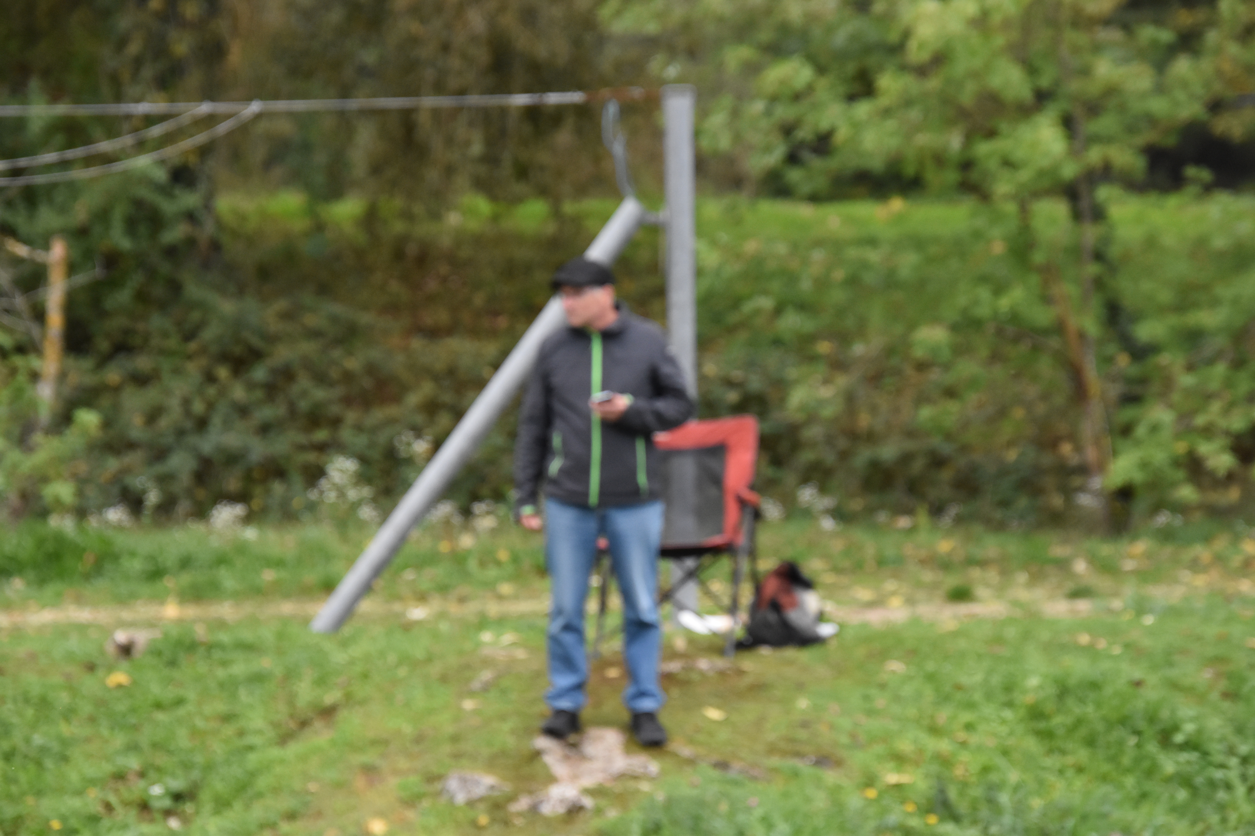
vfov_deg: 6.8
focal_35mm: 202
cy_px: 418
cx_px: 628
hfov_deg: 10.2
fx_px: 7059
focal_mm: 135
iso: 1600
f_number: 5.6
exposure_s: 1/500
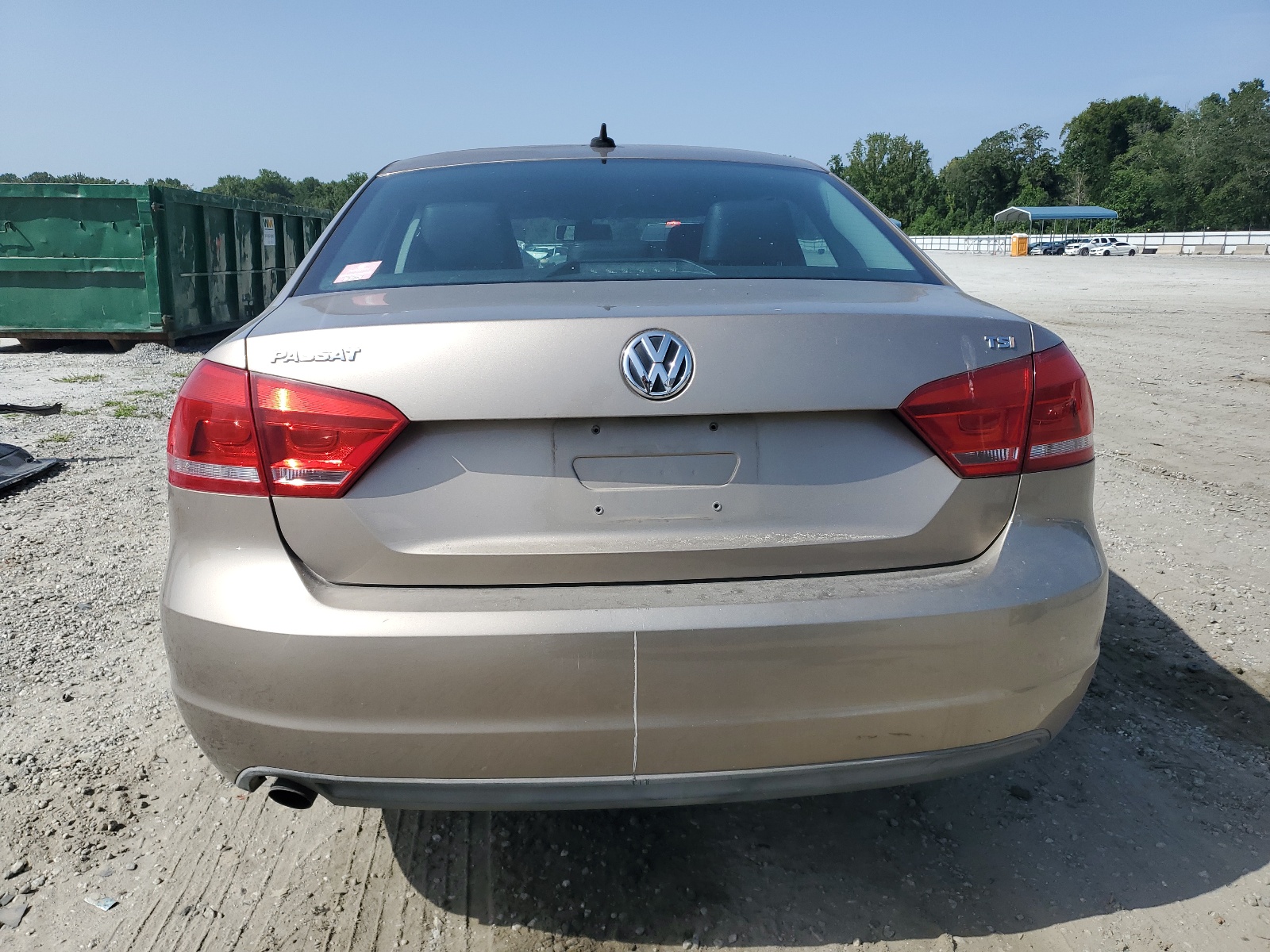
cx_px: 635
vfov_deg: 53.1
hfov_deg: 67.3
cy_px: 476
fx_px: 954
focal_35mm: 26
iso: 50
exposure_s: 1/3333
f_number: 1.5
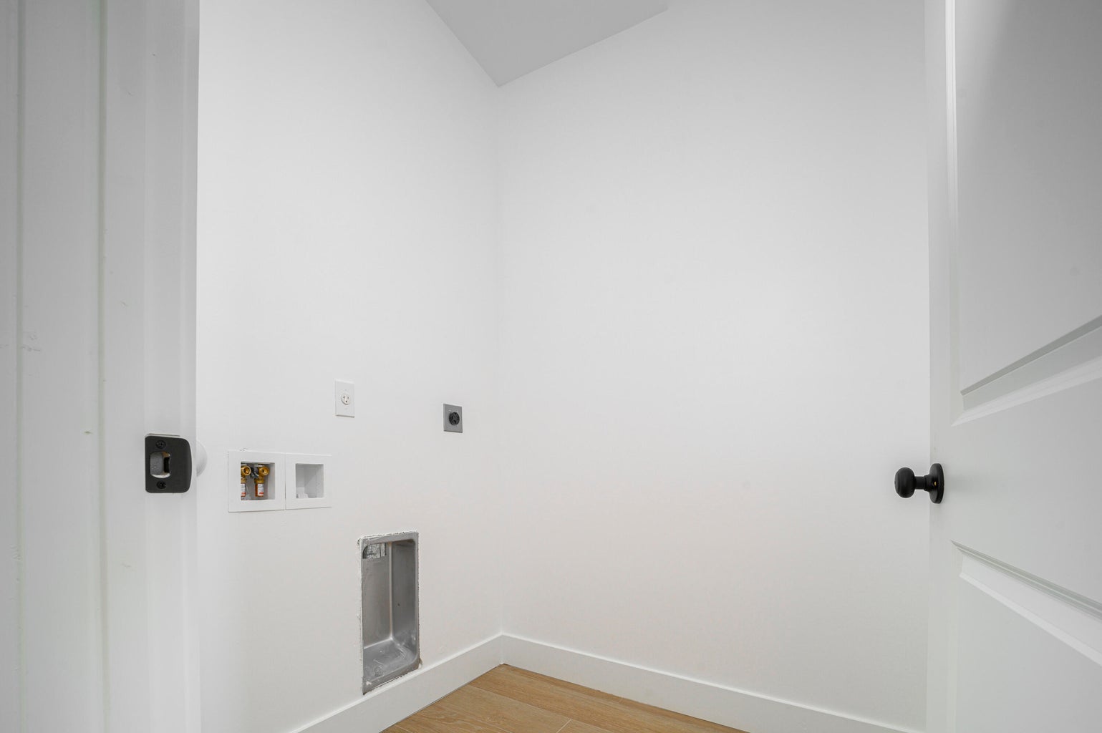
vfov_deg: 81.1
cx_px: 551
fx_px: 428
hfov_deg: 104.3
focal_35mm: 14
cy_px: 366
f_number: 9
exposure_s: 1/3
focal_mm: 14
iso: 400
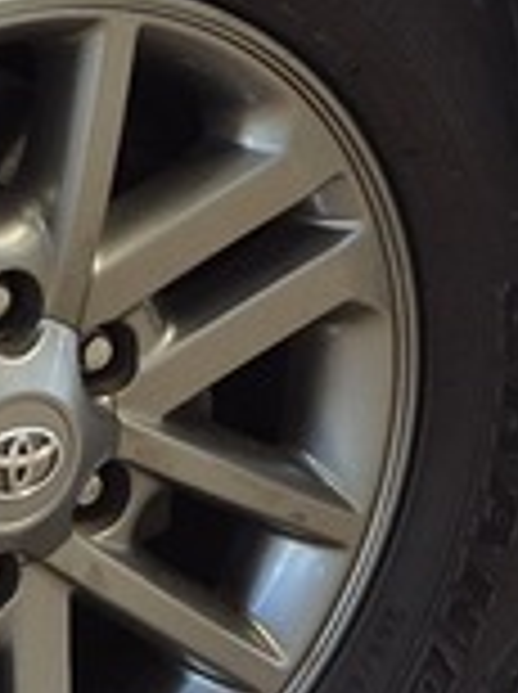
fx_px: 3061
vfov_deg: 12.3
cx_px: -360
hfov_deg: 9.3
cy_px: -333
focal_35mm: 153
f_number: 1.8
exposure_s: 1/180
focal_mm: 5.4
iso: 50
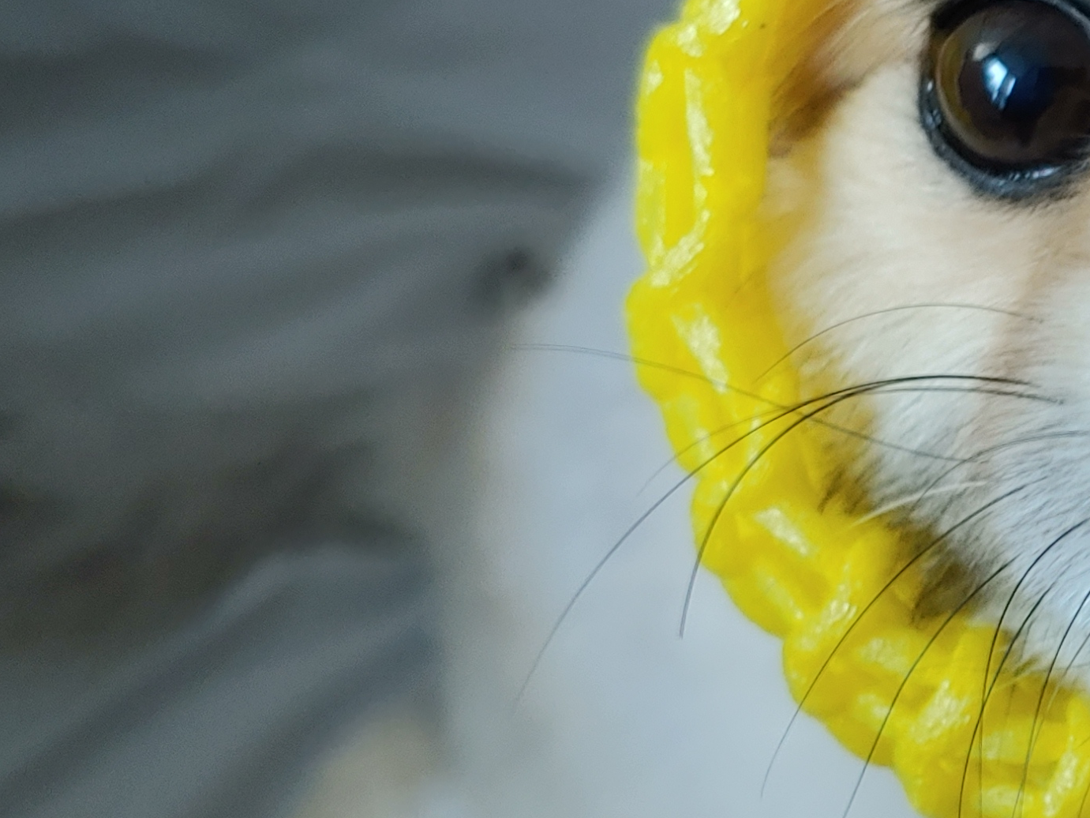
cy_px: 350
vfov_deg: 20.2
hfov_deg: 23.3
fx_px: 2299
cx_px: 1462
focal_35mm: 73
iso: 200
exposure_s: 1/24
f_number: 1.5
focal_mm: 4.23
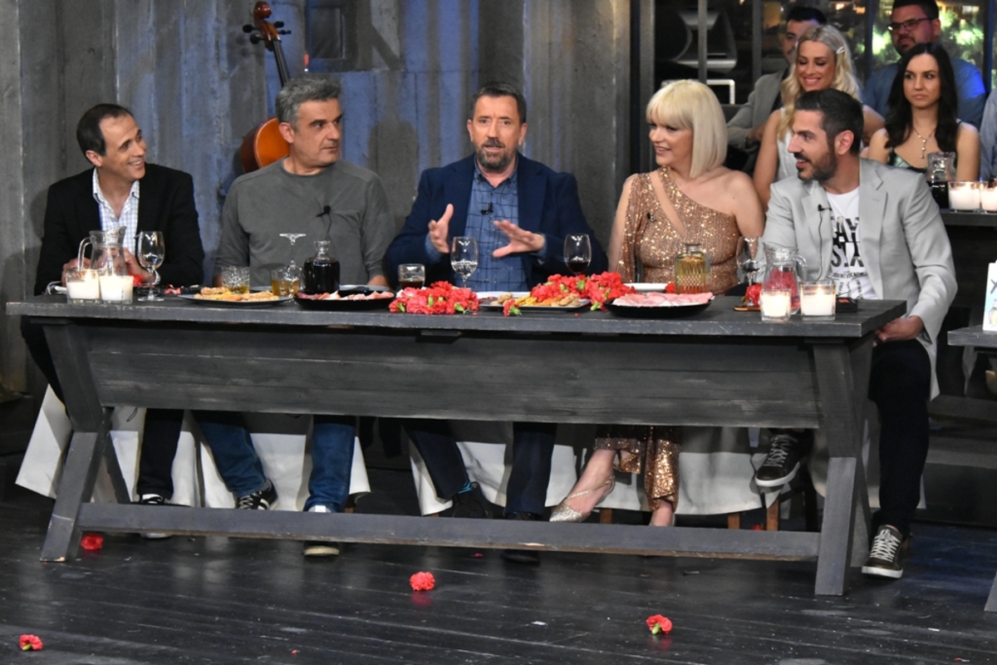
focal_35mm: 129
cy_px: 332
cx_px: 498
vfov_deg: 10.6
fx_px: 3572
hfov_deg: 15.9
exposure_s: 1/90
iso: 6400
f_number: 6.7
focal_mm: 86
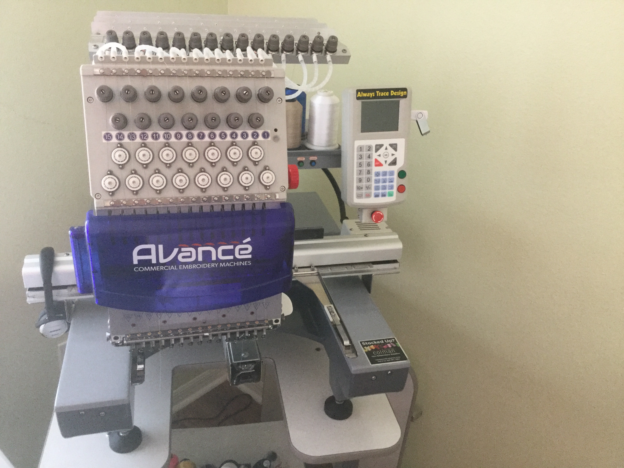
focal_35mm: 31
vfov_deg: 45.4
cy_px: 234
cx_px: 312
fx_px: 559
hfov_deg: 58.4
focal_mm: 3.3
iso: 160
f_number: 2.4
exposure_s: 1/30
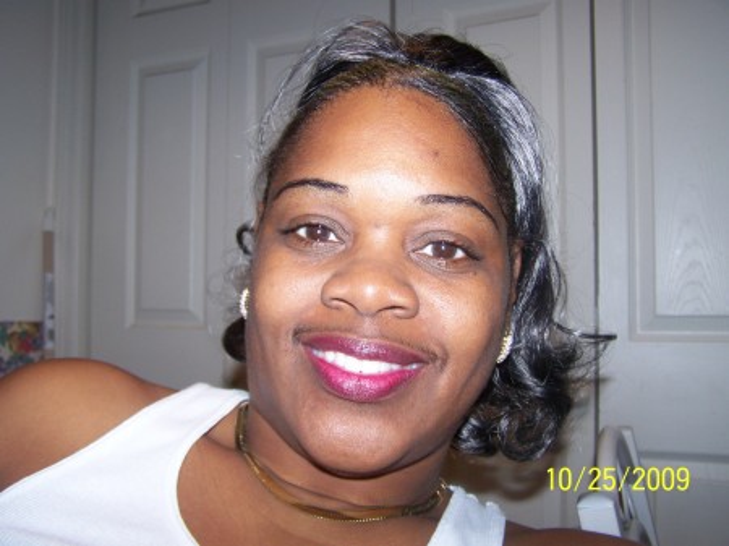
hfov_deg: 49.0
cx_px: 364
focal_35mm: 38
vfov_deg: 37.7
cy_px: 273
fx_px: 800
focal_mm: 6.3
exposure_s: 1/60
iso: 80
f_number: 2.8
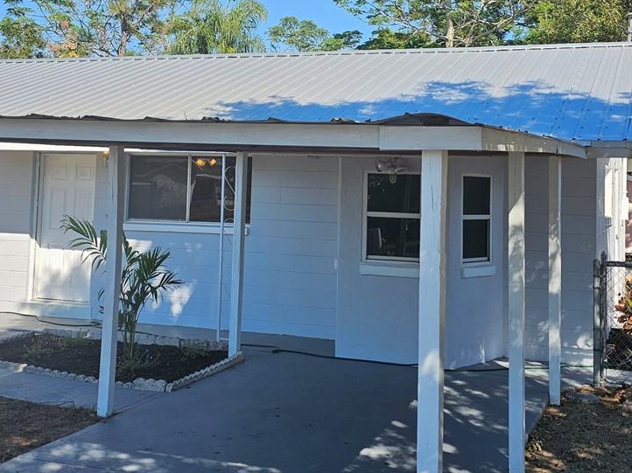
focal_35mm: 51
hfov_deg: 37.5
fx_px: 931
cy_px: 131
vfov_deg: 28.2
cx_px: 316
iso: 10
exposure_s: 1/599
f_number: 1.7
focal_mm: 6.3
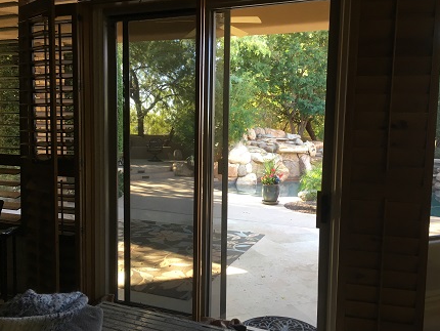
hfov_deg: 58.3
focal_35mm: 31
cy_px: 166
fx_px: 394
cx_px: 234
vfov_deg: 45.5
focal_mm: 4.15
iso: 50
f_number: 2.2
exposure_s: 1/30
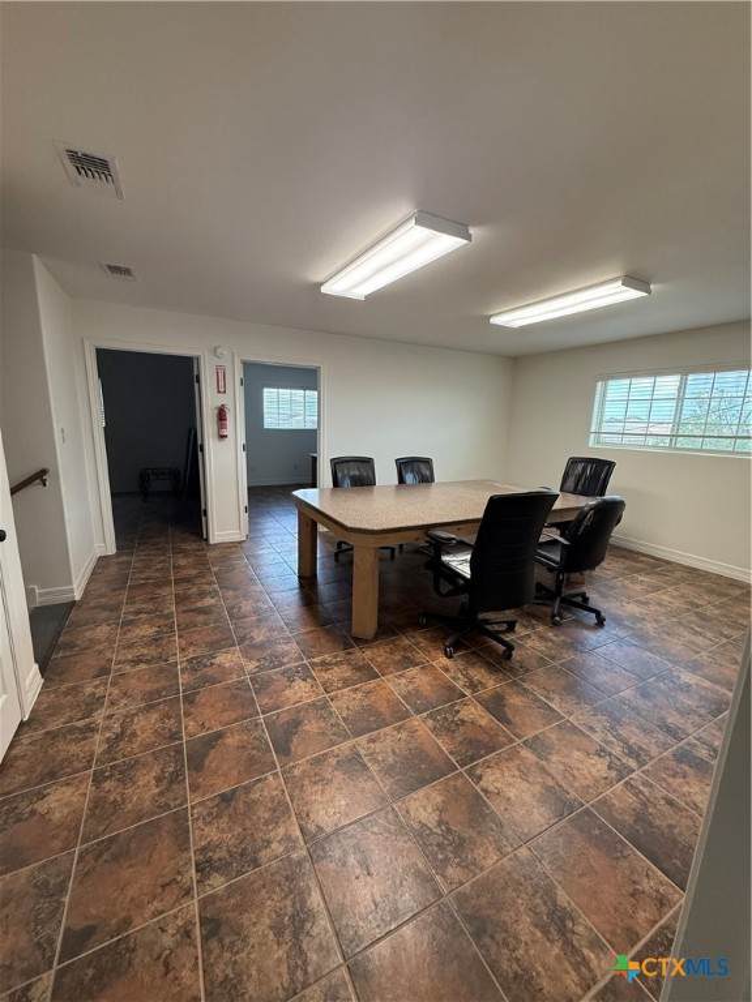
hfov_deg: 85.7
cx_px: 376
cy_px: 501
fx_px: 406
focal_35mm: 14
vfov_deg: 102.1
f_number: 2.2
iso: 200
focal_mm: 2.22
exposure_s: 1/120
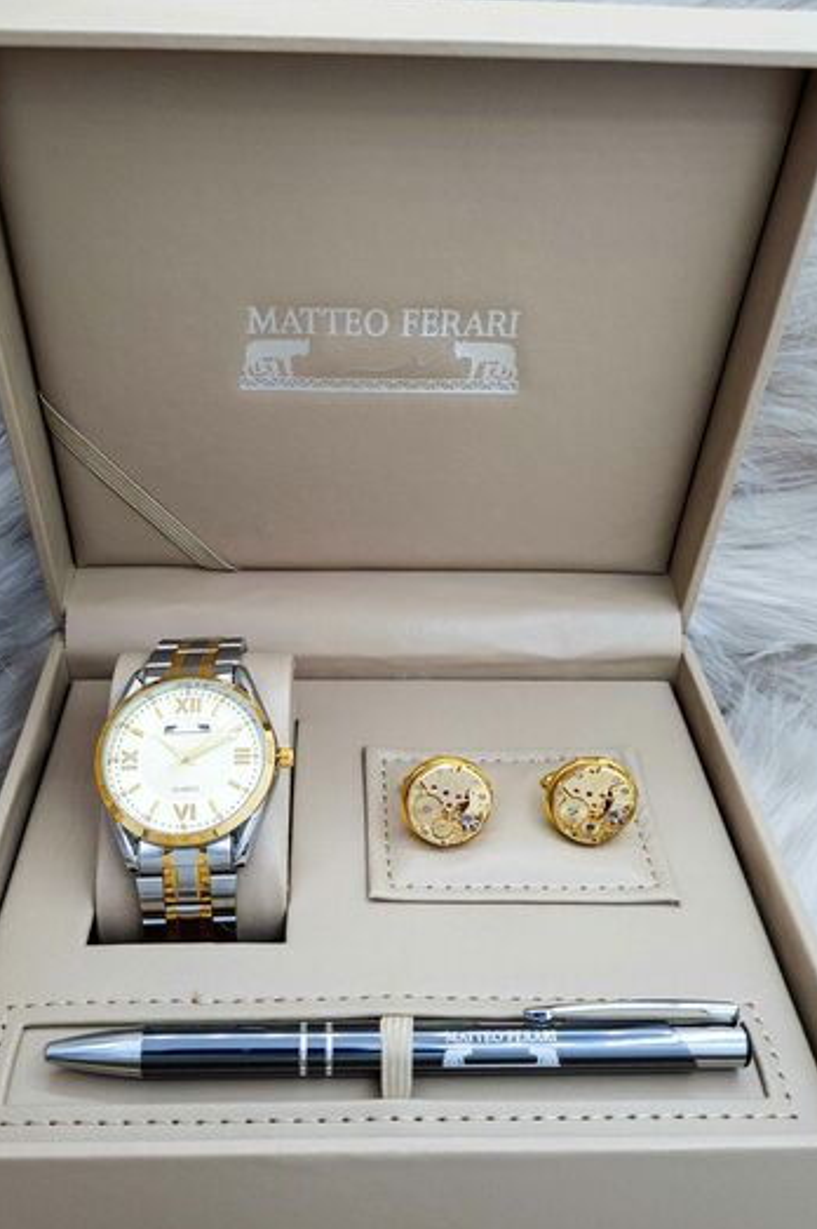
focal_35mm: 31
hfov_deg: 42.3
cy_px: 663
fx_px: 1057
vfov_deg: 60.2
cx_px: 387
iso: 50
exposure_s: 1/626
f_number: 1.8
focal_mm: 5.4
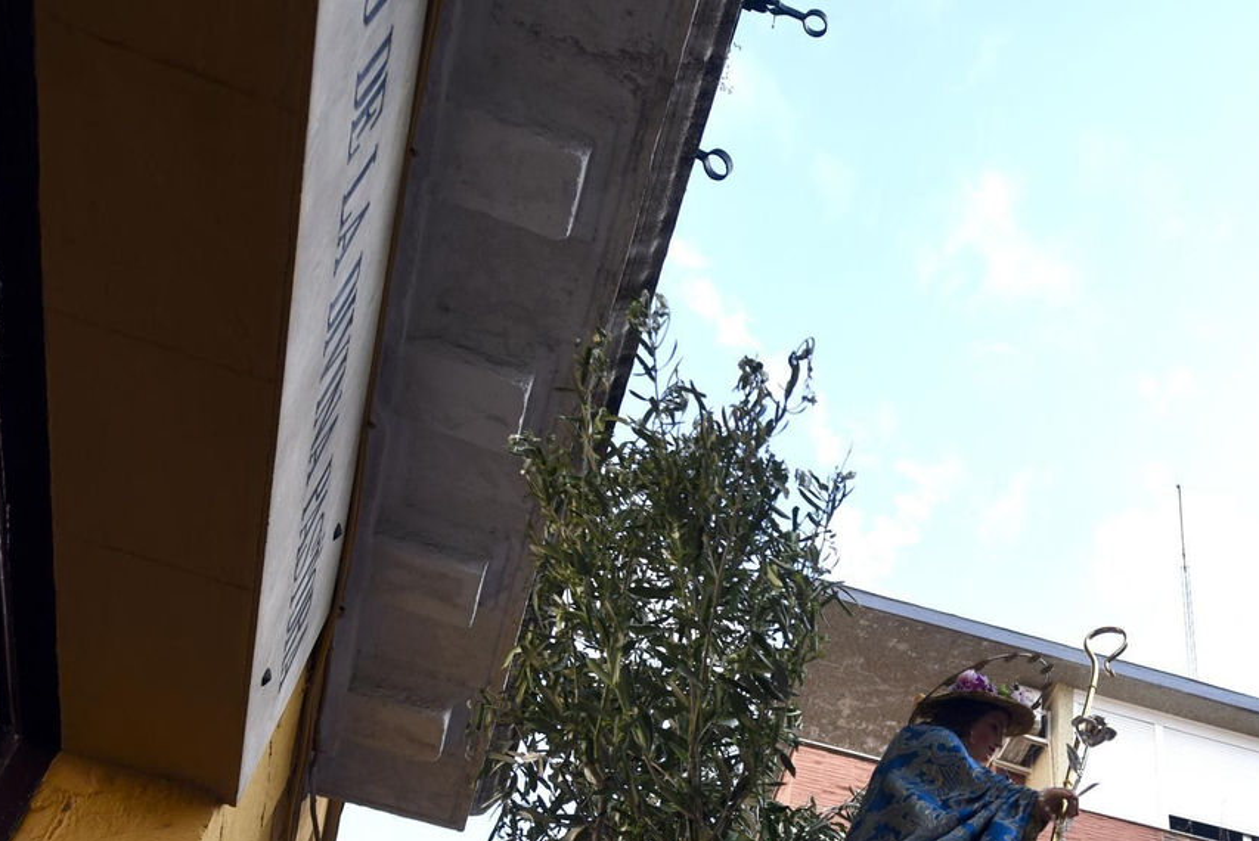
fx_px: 1575
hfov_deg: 41.6
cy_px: 752
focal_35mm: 45
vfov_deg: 28.8
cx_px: 1020
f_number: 4
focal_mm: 24
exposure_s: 1/320
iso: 110
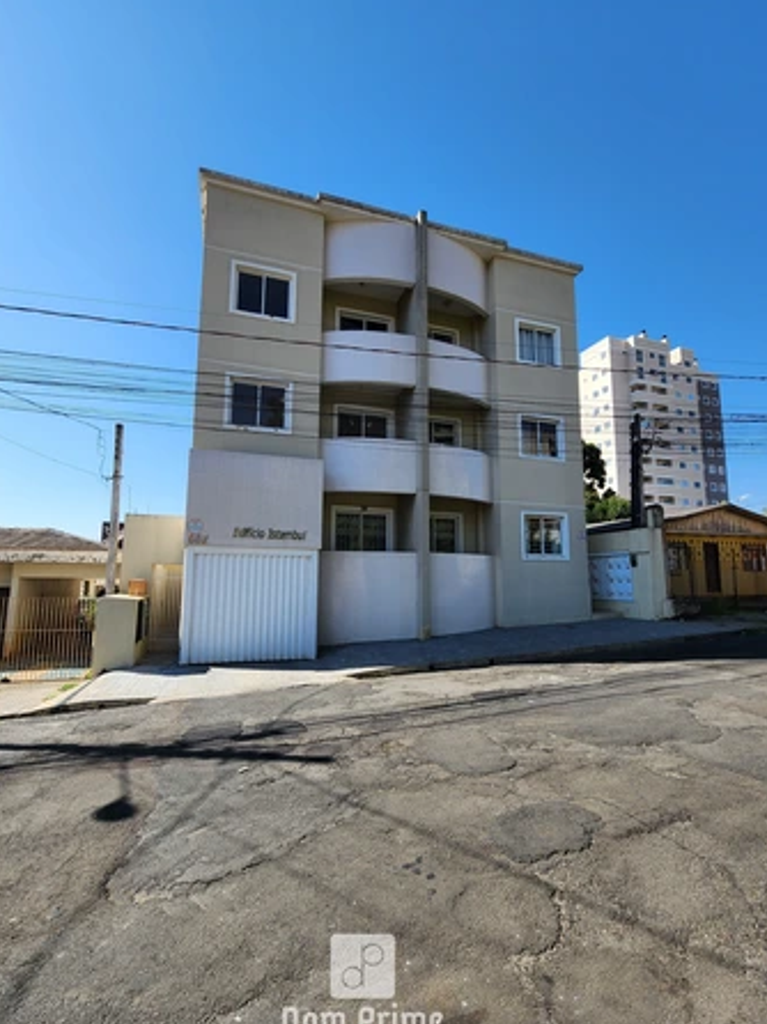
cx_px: 363
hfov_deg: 85.5
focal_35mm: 14
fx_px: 414
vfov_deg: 102.1
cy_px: 523
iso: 50
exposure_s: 1/1358
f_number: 2.2
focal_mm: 2.2
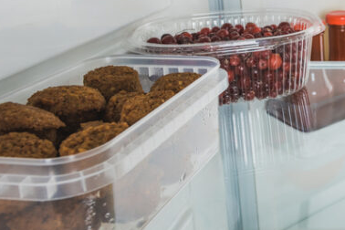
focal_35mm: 55
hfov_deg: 31.0
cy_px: 26
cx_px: 405
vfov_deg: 24.0
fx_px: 527
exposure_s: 1/160
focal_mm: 22
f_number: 9
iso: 160
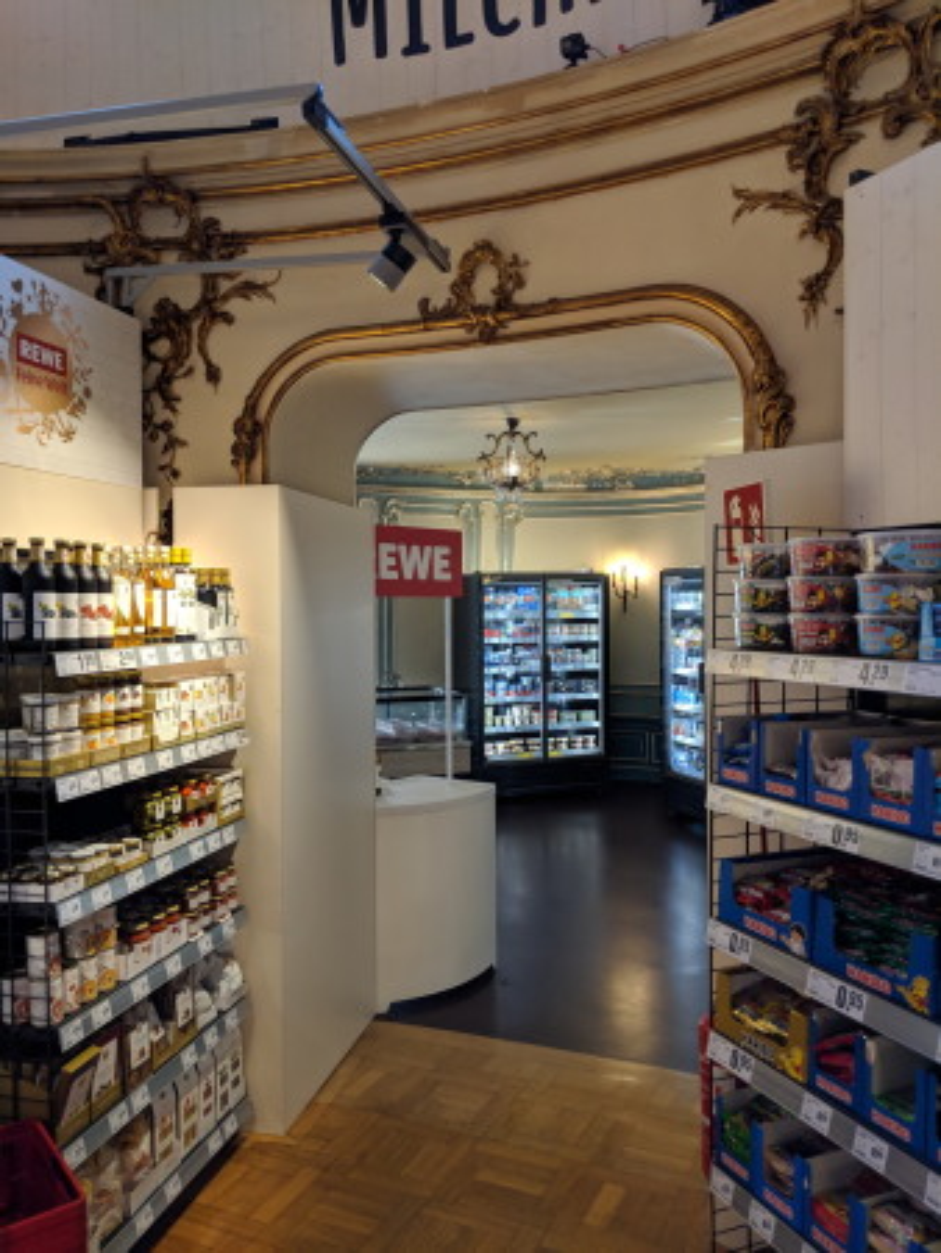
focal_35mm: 27
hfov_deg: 51.4
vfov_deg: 65.3
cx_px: 470
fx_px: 978
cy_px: 626
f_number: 1.8
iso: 64
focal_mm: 4.44
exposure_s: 1/120
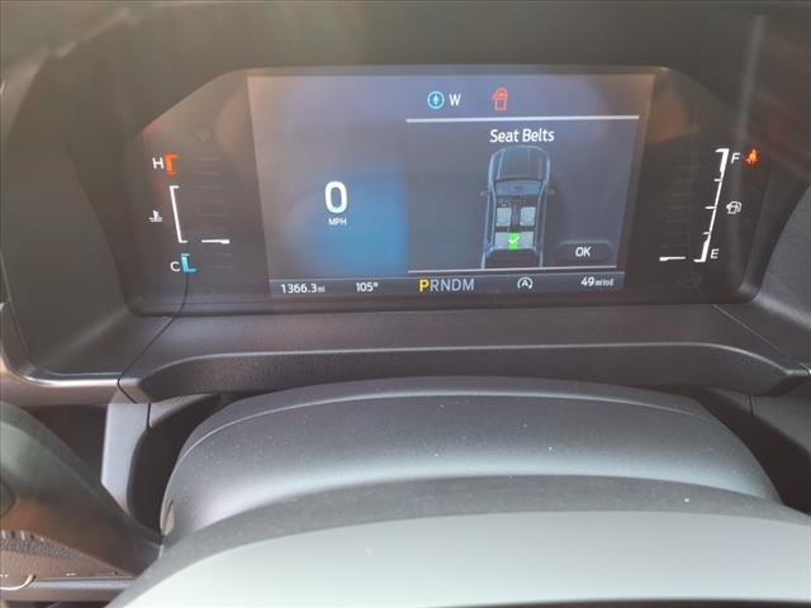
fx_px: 633
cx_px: 406
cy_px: 304
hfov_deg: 65.3
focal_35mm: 27
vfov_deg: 51.4
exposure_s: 1/60.2
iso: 64
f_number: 1.9
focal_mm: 3.58
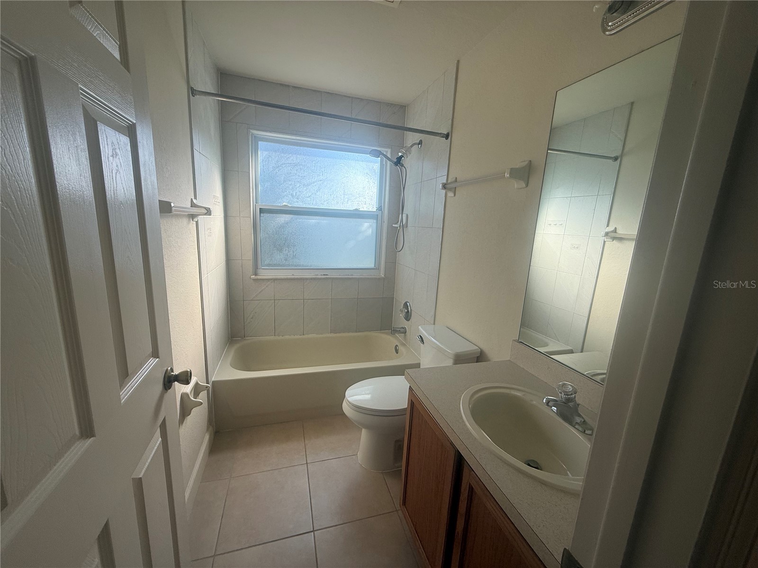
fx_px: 307
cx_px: 379
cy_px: 284
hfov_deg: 102.1
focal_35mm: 14
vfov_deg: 85.7
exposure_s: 1/205
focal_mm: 2.22
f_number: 2.2
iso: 50
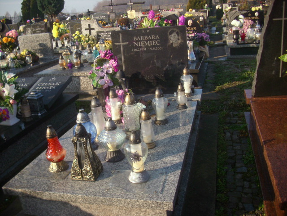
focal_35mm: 37
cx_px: 144
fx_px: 307
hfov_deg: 50.1
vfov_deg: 38.7
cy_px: 108
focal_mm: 6.2
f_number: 5.6
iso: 50
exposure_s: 1/148
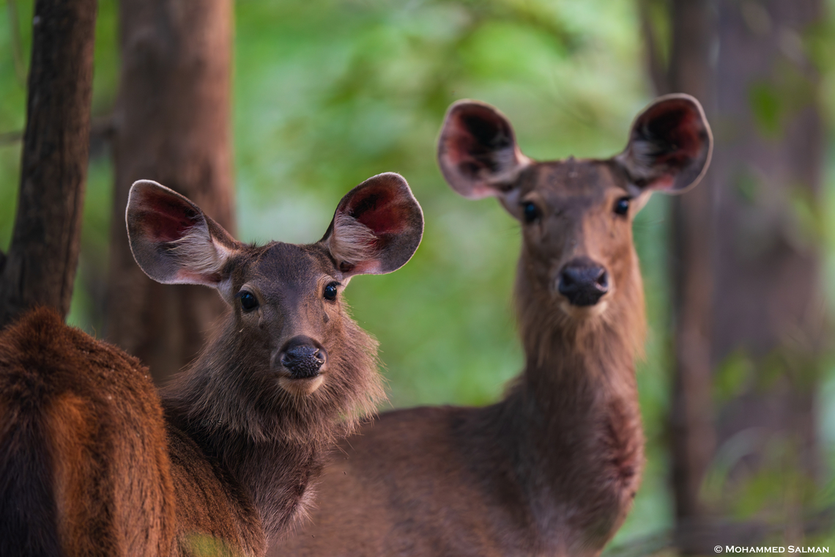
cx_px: 418
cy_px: 278
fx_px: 13916
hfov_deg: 3.4
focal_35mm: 600
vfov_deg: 2.3
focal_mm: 600
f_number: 4
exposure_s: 1/100
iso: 1600
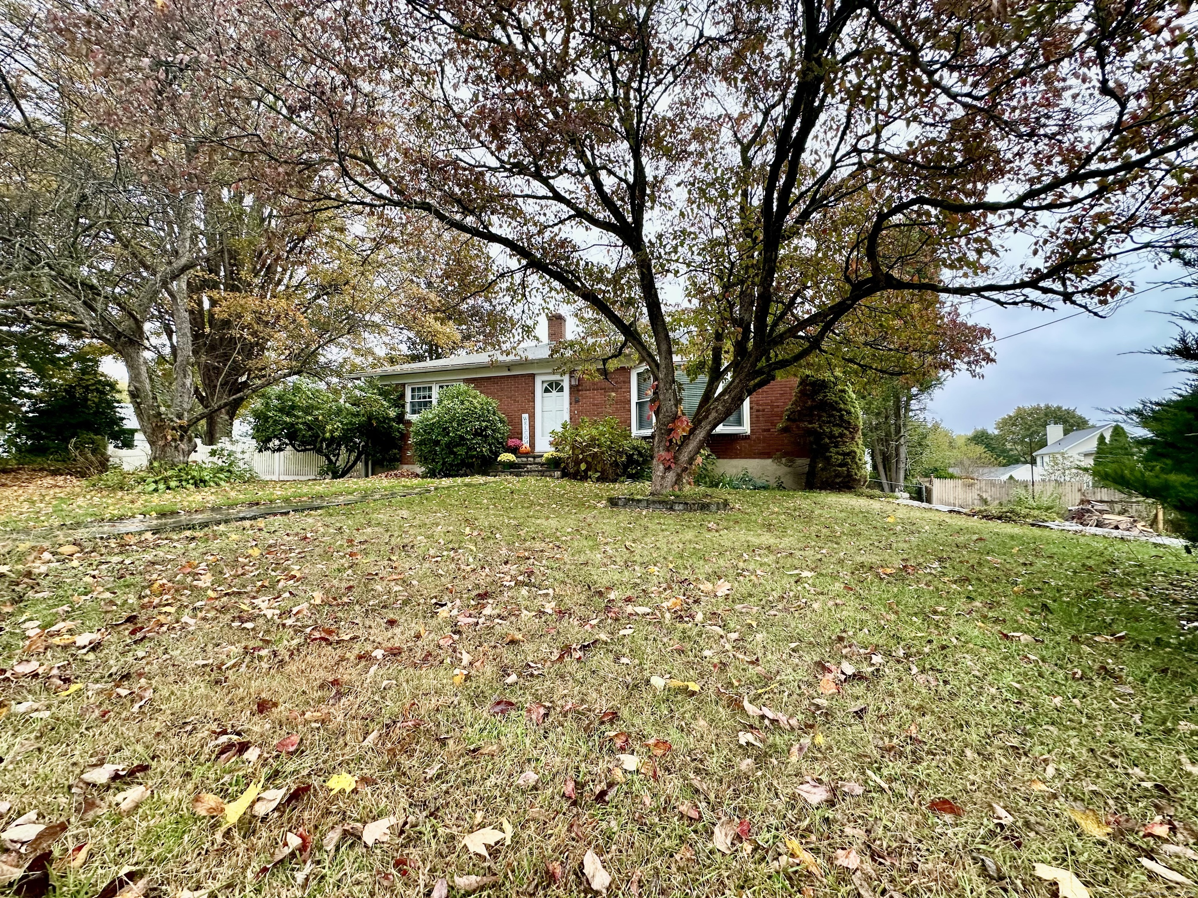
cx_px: 599
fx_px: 485
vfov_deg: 85.7
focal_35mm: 14
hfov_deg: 102.1
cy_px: 449
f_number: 2.2
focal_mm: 2.22
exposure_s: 1/99
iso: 125
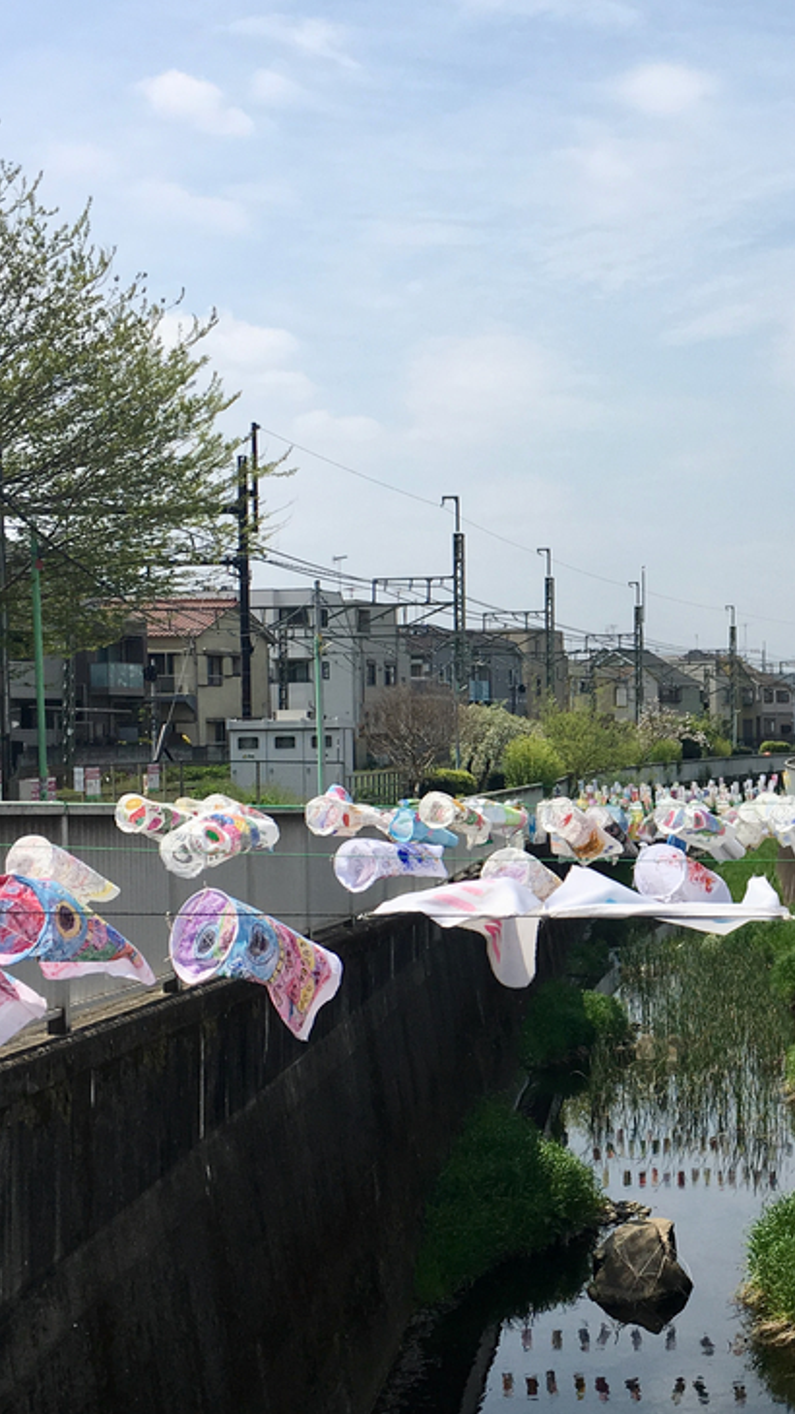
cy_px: 768
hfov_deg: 22.3
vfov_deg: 39.8
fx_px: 1949
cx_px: 756
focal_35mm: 52
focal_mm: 4.15
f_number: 2.2
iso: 25
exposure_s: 1/2137
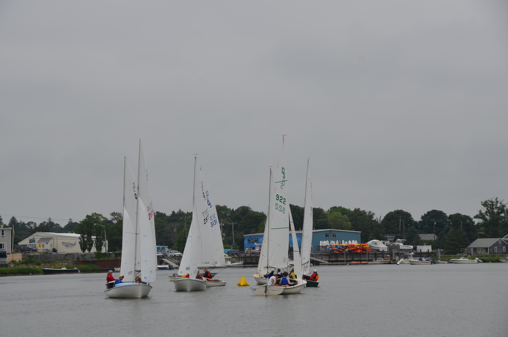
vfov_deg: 11.4
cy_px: 168
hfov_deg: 17.1
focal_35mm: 120
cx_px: 254
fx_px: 1690
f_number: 8
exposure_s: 1/250
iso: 100
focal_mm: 80
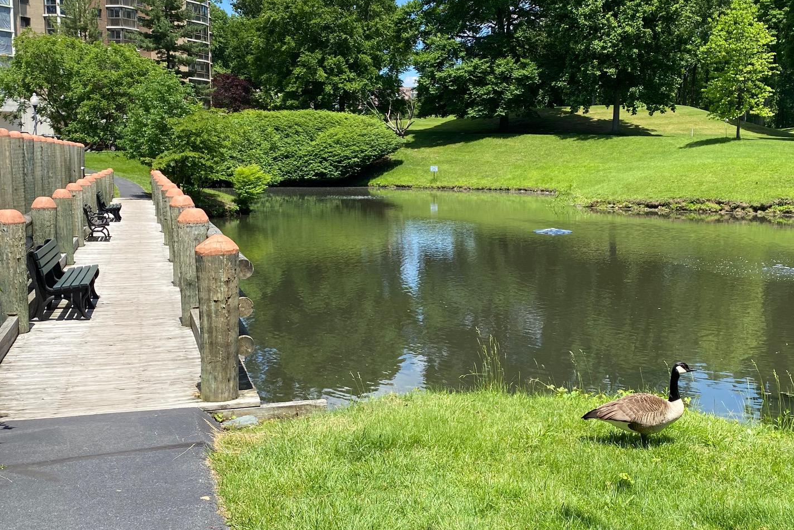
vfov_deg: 34.2
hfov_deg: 49.5
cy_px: 256
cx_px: 429
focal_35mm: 39
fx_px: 860
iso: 32
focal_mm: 4.25
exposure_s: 1/1678
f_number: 1.8
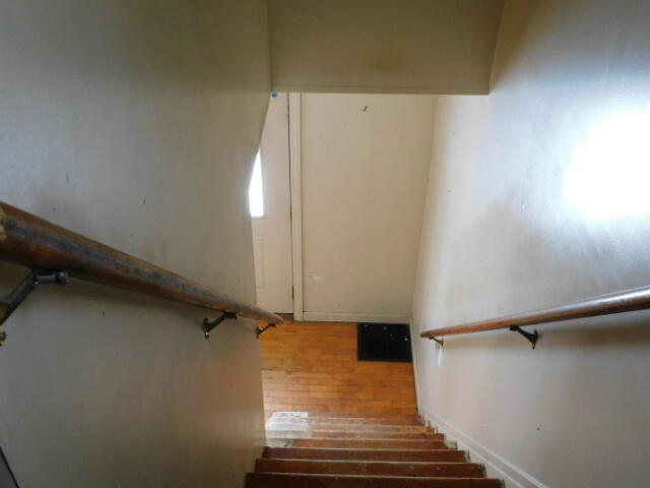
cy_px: 244
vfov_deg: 39.7
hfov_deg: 51.4
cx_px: 325
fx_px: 676
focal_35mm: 36
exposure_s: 1/30
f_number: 3.5
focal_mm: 6.3
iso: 250
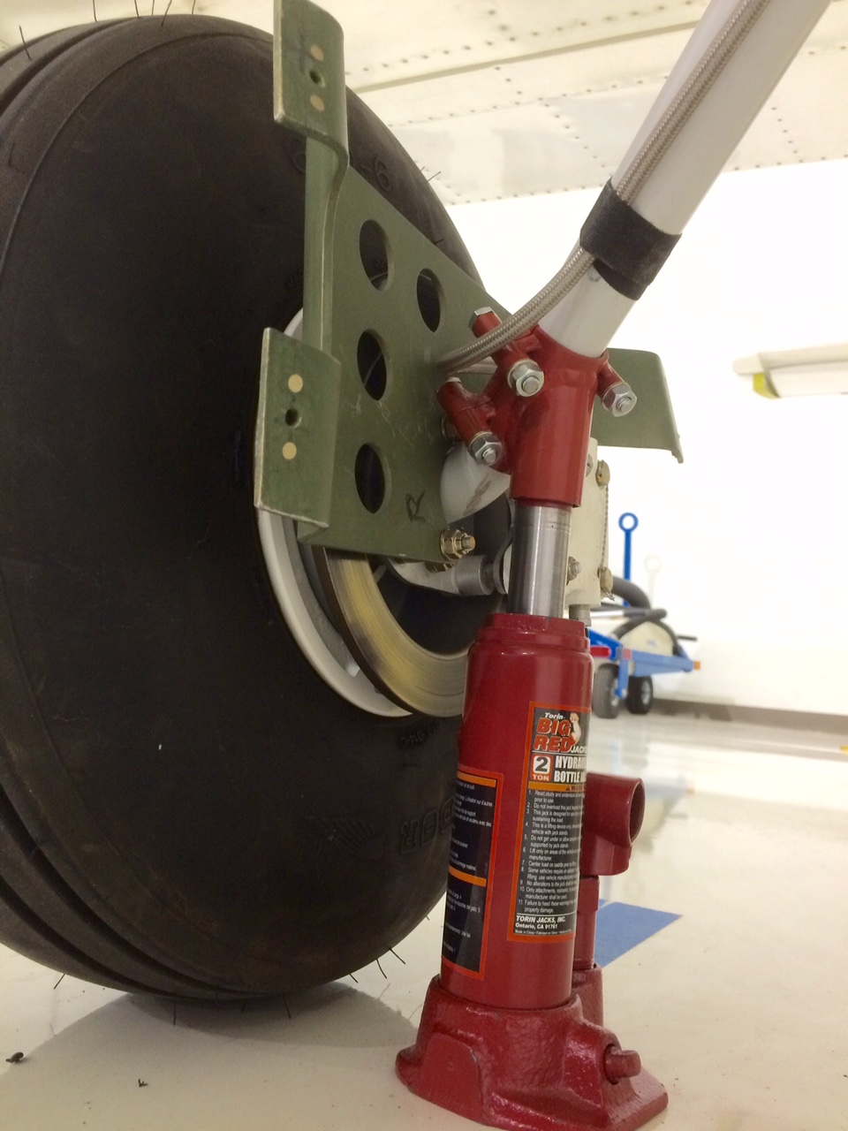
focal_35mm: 29
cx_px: 424
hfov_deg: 48.2
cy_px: 566
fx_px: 947
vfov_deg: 61.7
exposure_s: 1/30
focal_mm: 4.15
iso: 100
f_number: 2.2
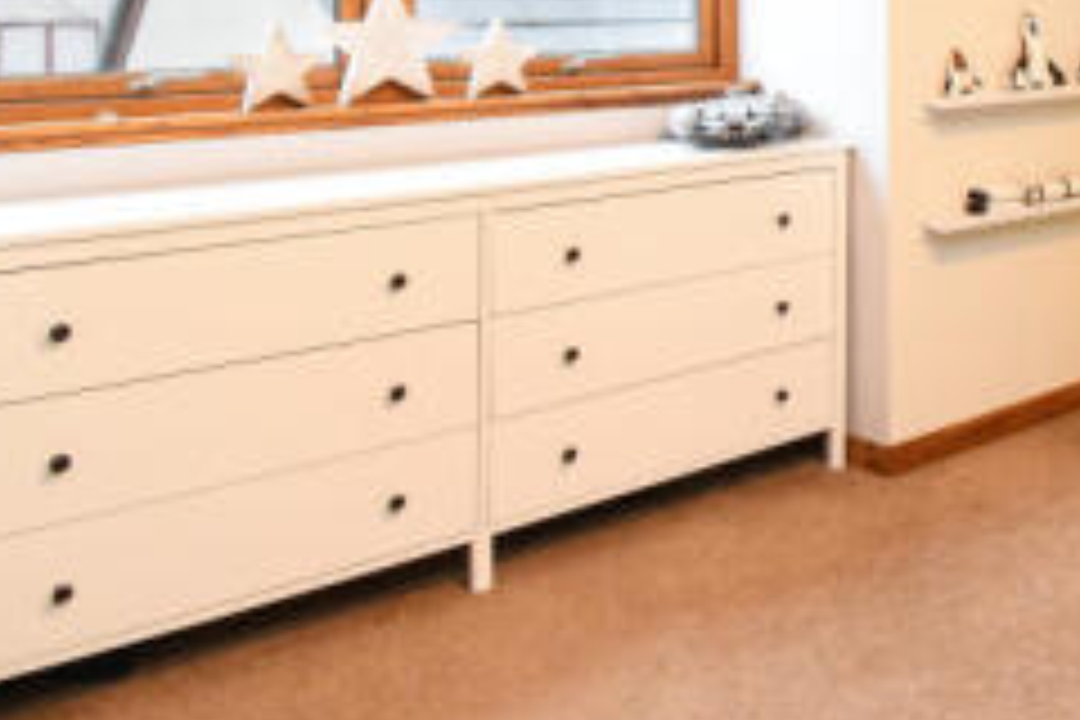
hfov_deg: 38.0
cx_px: 1233
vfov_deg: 30.3
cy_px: -7
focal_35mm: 41
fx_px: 1230
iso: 500
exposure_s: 1/1.6
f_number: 9
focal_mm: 10
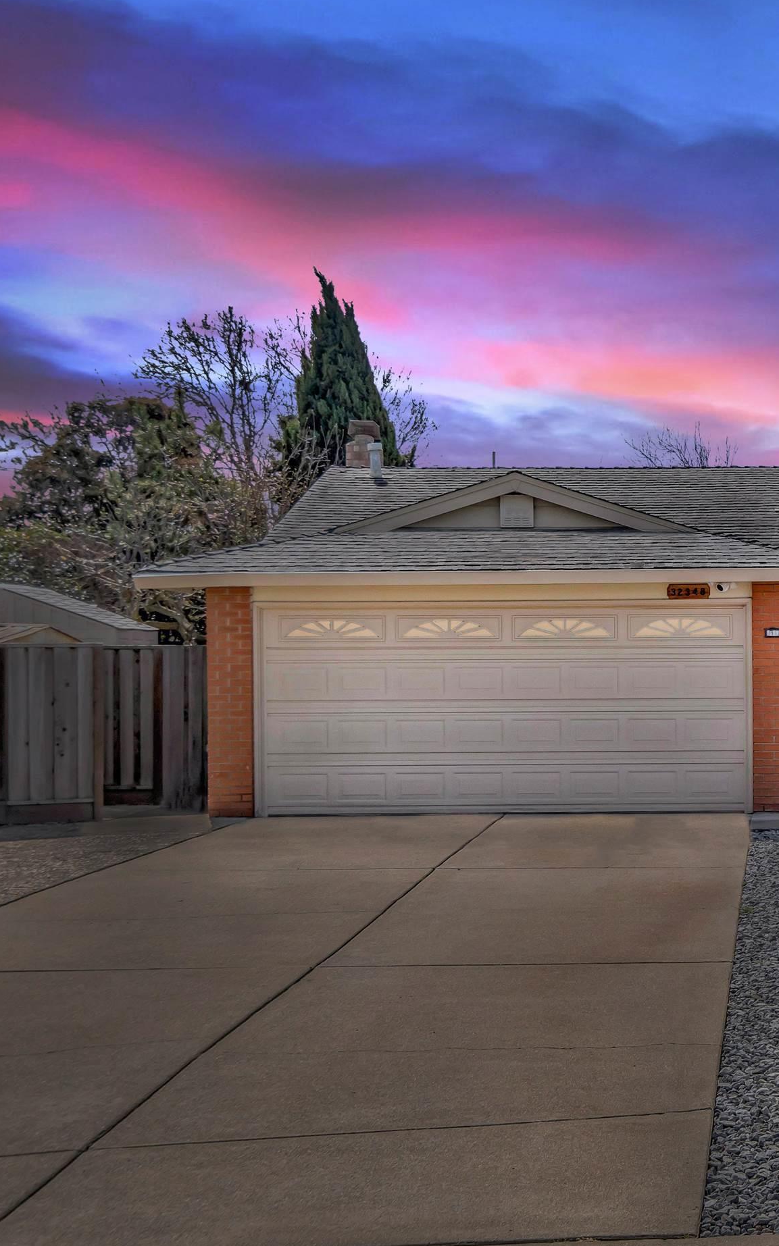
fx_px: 1902
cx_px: 830
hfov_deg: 22.0
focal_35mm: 56
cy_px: 654
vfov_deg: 36.3
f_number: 8
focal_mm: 21.9
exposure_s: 1/420
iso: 160
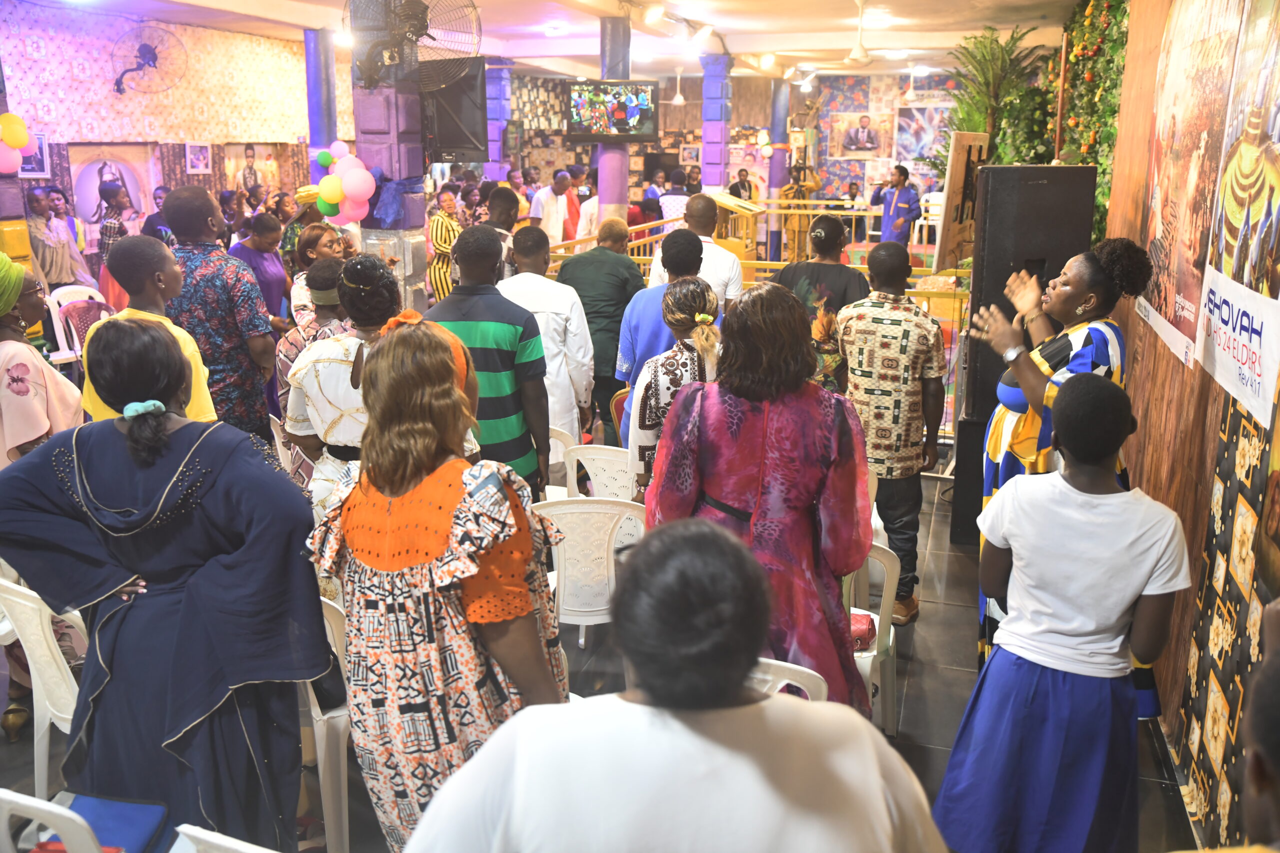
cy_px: 426
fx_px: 1102
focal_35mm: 31
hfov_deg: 60.3
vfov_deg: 42.3
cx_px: 640
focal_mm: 31
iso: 2000
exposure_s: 1/60
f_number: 2.8
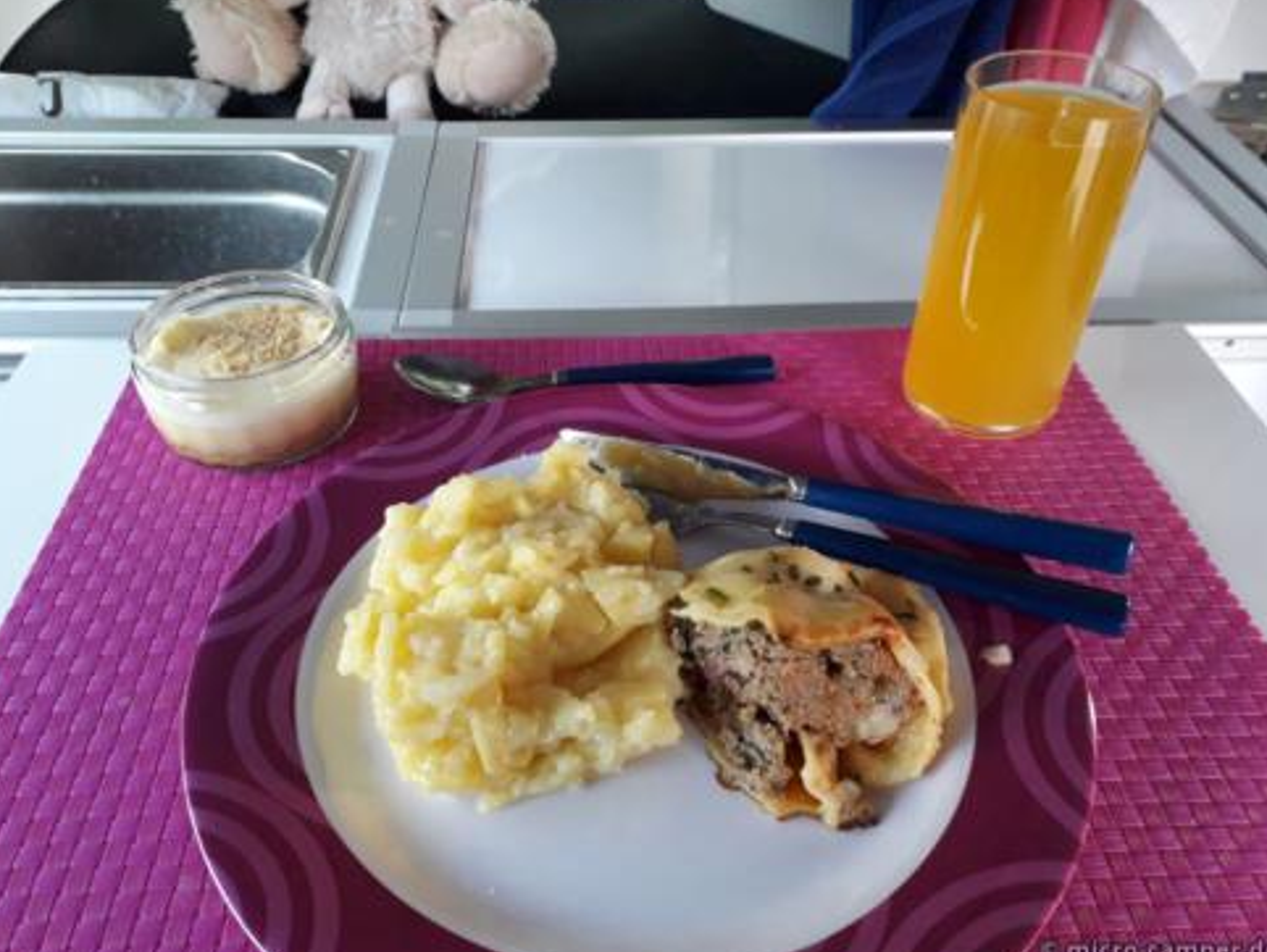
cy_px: 475
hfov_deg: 63.4
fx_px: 1025
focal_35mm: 28
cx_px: 626
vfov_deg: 49.8
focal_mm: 3.6
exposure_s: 1/25
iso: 200
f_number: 1.9
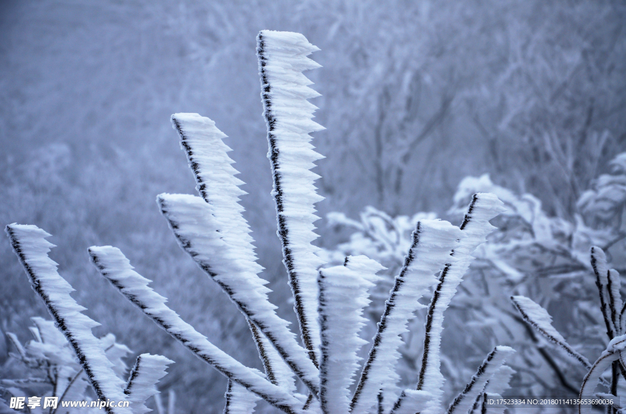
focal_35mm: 99
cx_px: 313
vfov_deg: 13.8
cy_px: 207
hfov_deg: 20.7
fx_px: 1718
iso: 160
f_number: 6.3
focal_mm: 66
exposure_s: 1/800
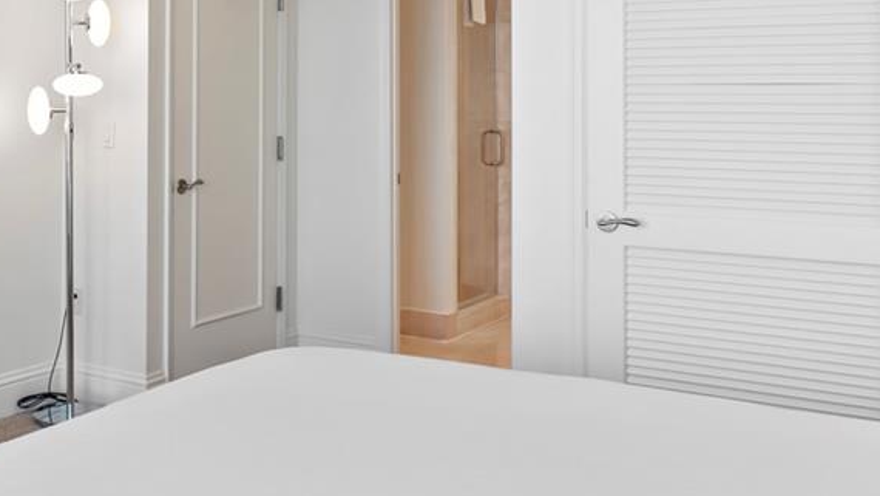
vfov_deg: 25.1
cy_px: 105
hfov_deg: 40.7
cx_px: 103
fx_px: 1097
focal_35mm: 47
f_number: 4.5
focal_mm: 16
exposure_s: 1/20
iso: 320
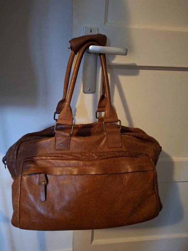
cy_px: 126
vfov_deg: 73.9
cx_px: 94
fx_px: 167
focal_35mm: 23
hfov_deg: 58.9
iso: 800
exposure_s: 1/24
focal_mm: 5.54
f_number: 1.8
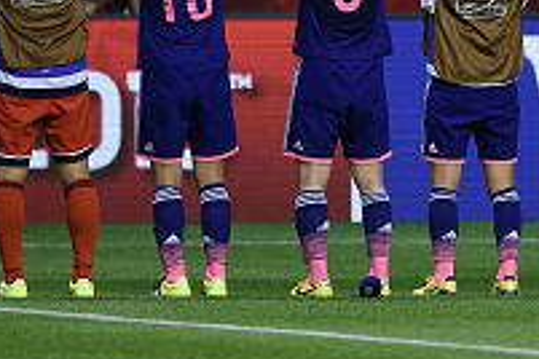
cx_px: 480
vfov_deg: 1.2
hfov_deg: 1.7
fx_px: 17711
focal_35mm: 1183
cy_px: -100
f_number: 2.8
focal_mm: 400
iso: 1600
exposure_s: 1/1250
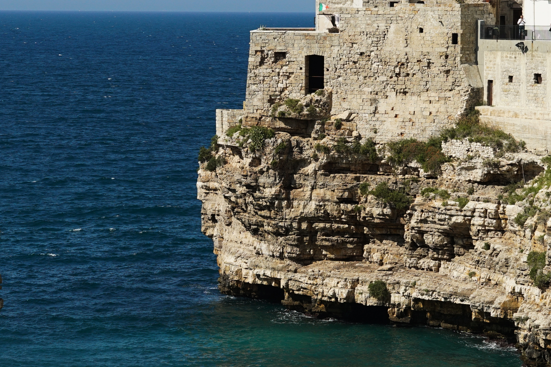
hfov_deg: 14.0
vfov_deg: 9.4
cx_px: 219
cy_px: 147
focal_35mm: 146
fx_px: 2235
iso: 640
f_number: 8
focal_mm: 85
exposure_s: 1/2000
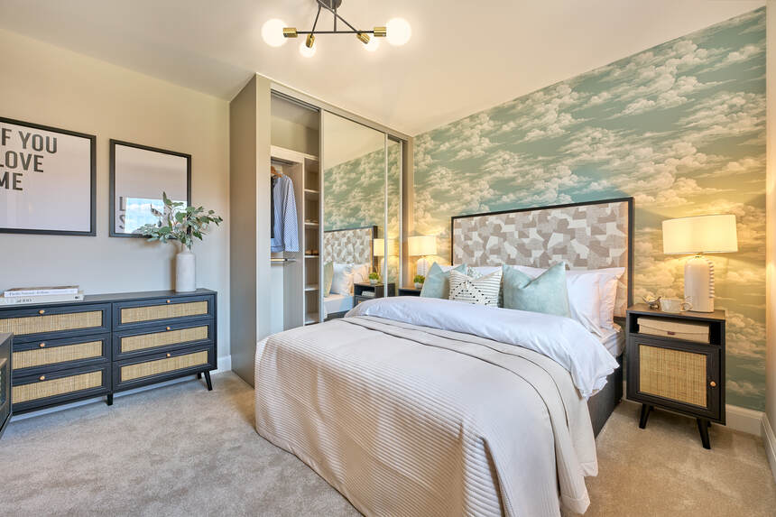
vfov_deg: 81.2
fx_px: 302
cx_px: 388
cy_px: 258
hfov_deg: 104.3
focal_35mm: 14
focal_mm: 14
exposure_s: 1/4
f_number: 10
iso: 100
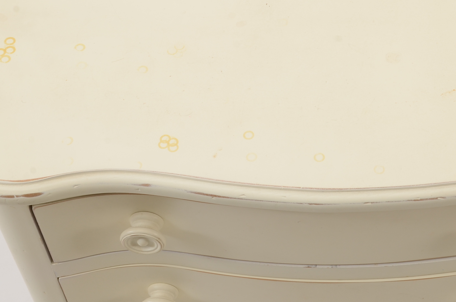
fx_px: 1125
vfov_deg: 15.3
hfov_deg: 22.7
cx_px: 334
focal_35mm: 89
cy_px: 103
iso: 200
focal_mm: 34
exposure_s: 1/125
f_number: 11
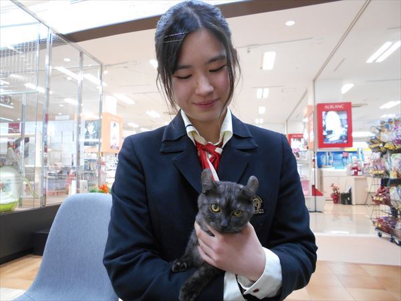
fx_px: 301
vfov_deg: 53.1
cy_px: 150
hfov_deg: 67.3
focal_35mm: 26
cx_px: 200
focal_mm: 4.6
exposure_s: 1/30
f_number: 3.2
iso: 280
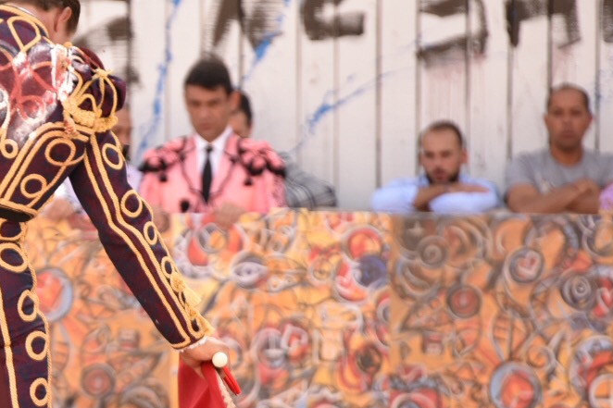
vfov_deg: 2.4
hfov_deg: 3.7
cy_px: 278
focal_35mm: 563
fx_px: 9584
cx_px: -6
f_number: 5.6
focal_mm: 230
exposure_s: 1/500
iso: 640
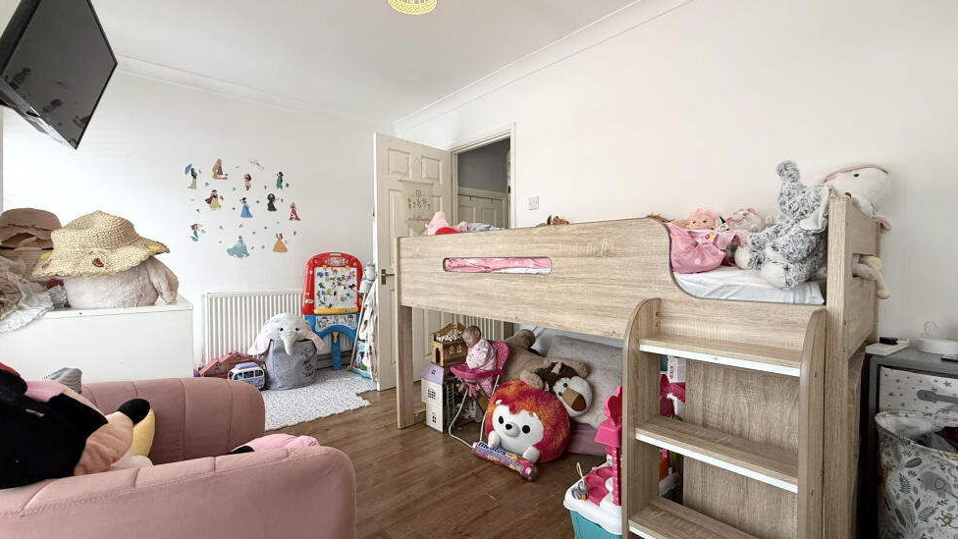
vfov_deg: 67.1
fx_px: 406
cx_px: 484
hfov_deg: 99.4
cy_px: 274
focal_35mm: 16
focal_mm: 2.22
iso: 250
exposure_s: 1/100
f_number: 2.2
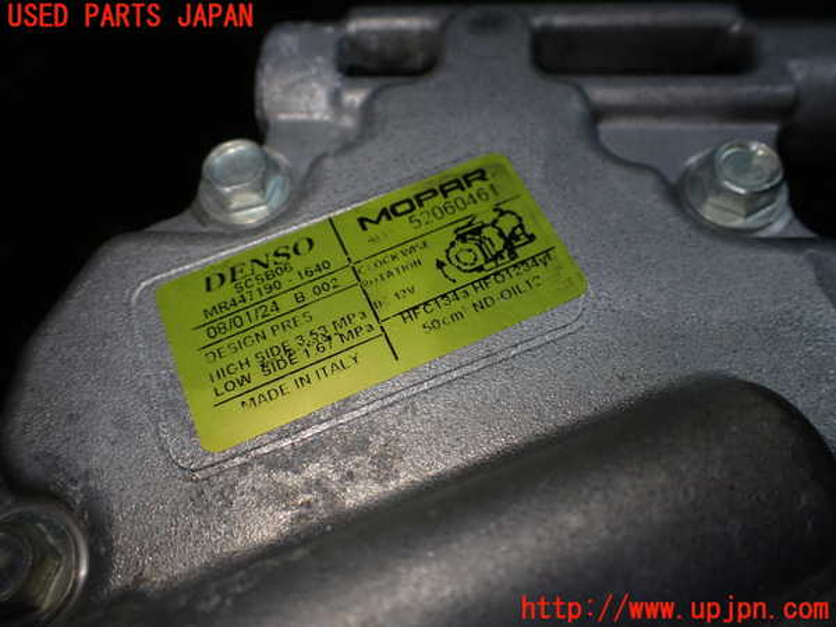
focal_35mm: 30
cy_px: 314
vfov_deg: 46.8
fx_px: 725
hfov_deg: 60.0
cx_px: 418
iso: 100
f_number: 2.3
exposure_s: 1/160
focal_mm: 5.4
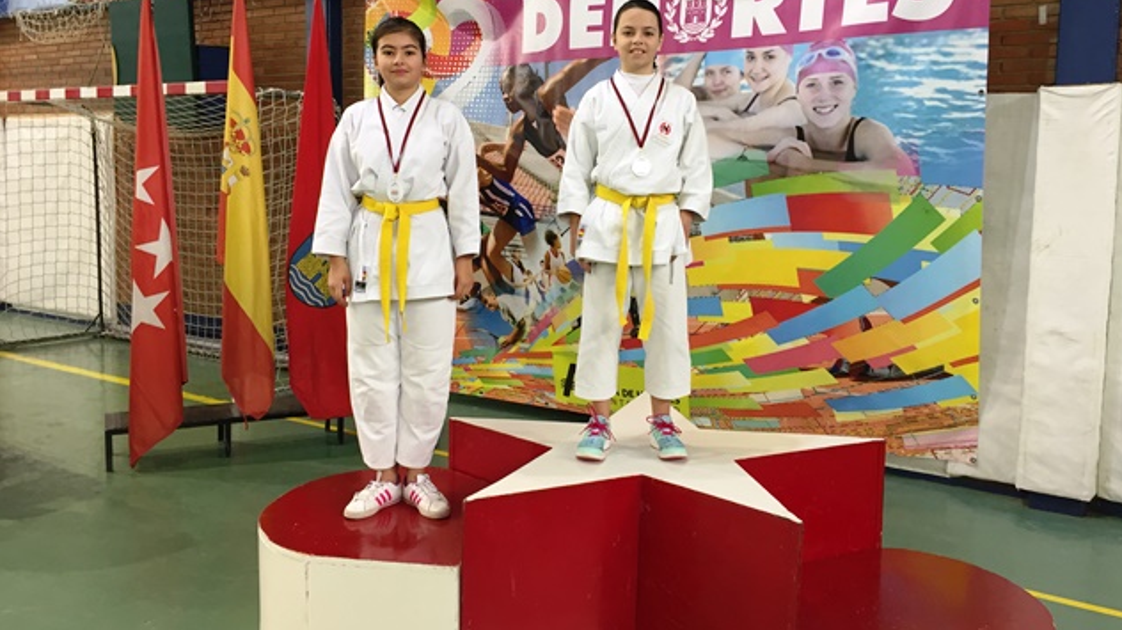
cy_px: 264
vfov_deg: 36.6
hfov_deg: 61.0
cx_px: 566
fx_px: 952
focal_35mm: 32
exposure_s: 1/33
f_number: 2.2
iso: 80
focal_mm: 4.15
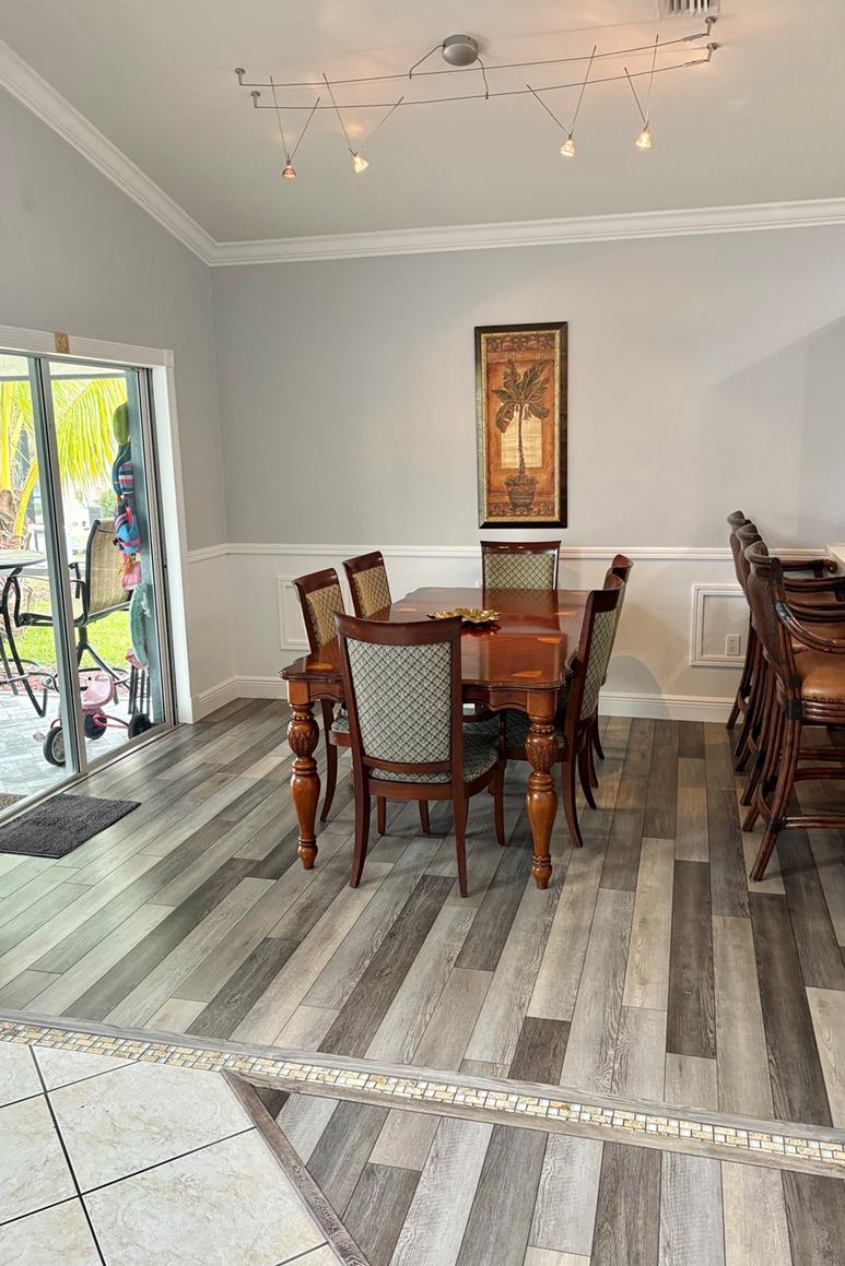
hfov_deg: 46.4
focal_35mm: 28
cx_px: 448
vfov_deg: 65.5
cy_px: 631
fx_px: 985
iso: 200
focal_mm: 5.96
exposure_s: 1/60
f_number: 1.6
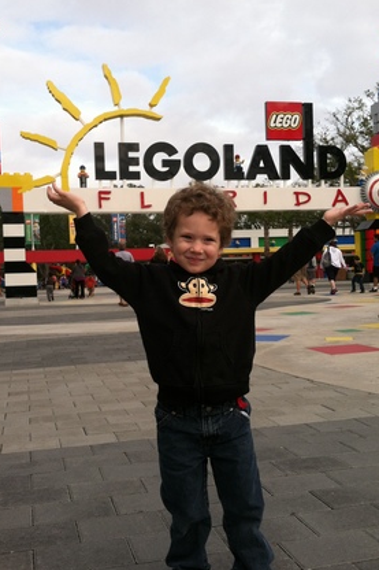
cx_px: 176
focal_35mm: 42
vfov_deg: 46.4
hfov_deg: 31.9
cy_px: 280
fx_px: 664
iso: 80
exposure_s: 1/643
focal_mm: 3.85
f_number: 2.8
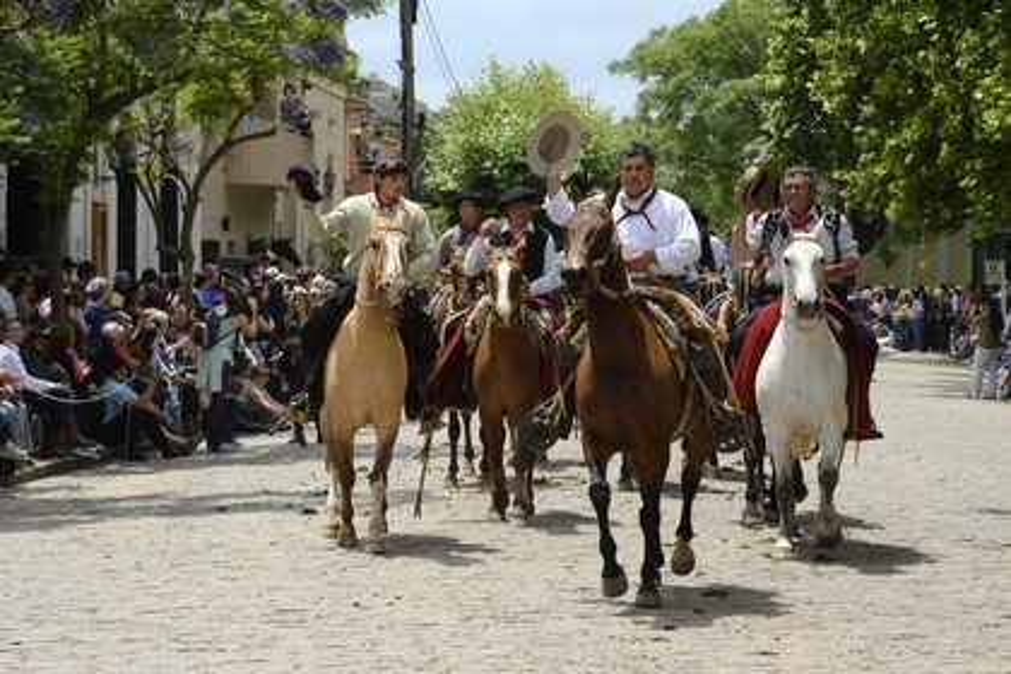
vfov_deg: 11.4
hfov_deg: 17.1
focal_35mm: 120
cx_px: 506
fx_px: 3370
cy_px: 337
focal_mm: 120
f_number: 11
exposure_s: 1/500
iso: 400
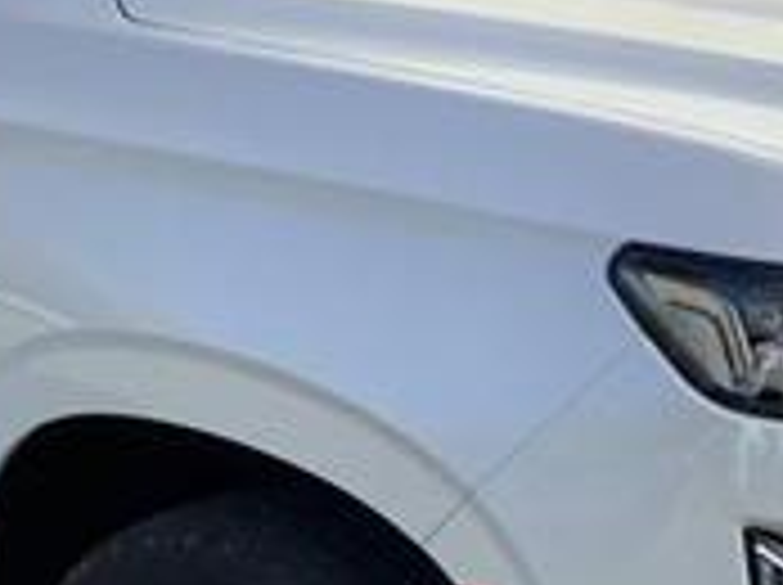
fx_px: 2033
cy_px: 441
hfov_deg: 21.8
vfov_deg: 16.3
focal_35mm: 90
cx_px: 351
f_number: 2.4
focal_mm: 3.3
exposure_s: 1/734
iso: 25
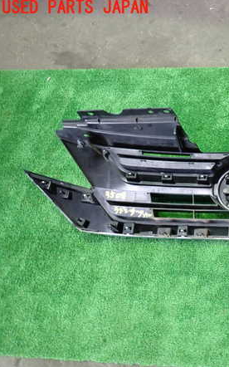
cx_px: 246
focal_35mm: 36
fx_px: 360
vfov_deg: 54.0
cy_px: 184
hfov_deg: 31.6
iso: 400
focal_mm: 4.5
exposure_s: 1/30
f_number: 2
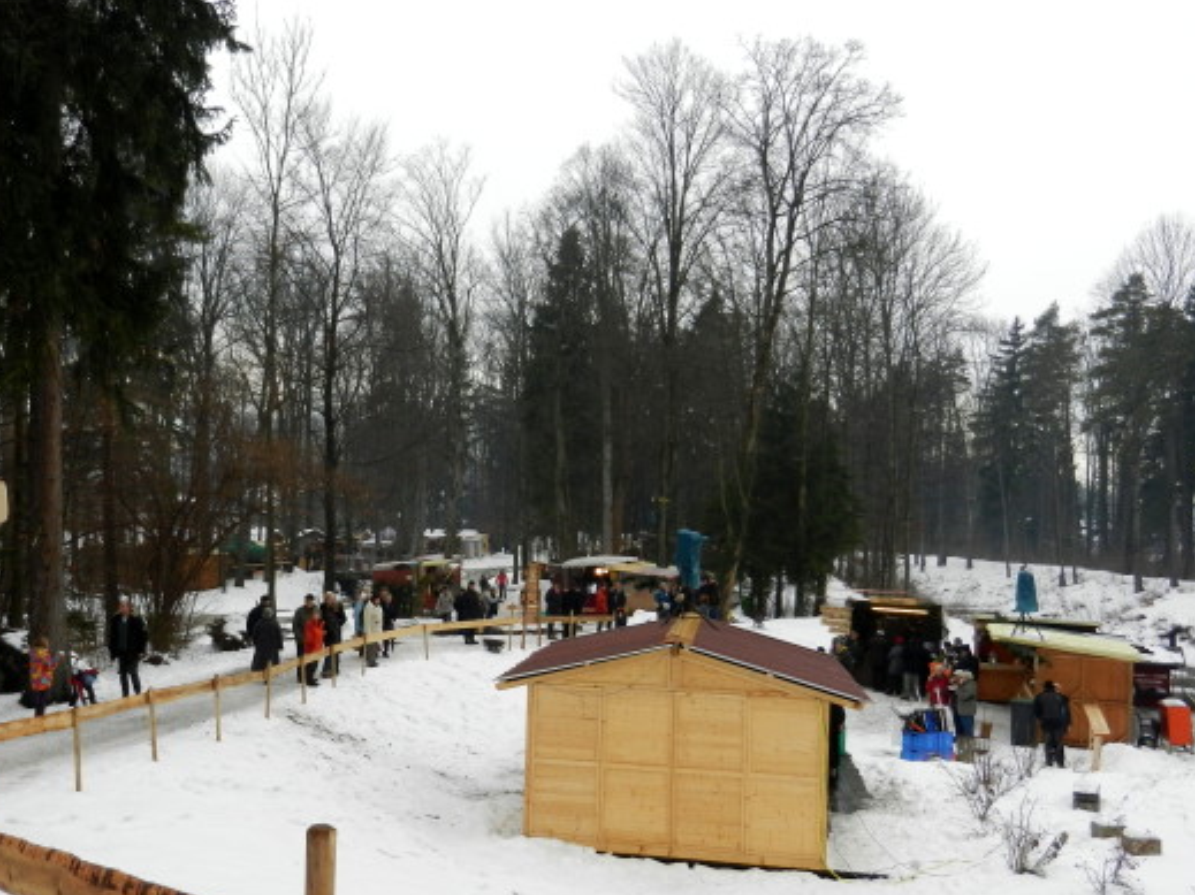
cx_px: 419
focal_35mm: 38
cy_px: 513
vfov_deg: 37.6
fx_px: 1312
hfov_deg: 48.3
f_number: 3.6
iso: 160
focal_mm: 5.1
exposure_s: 1/250
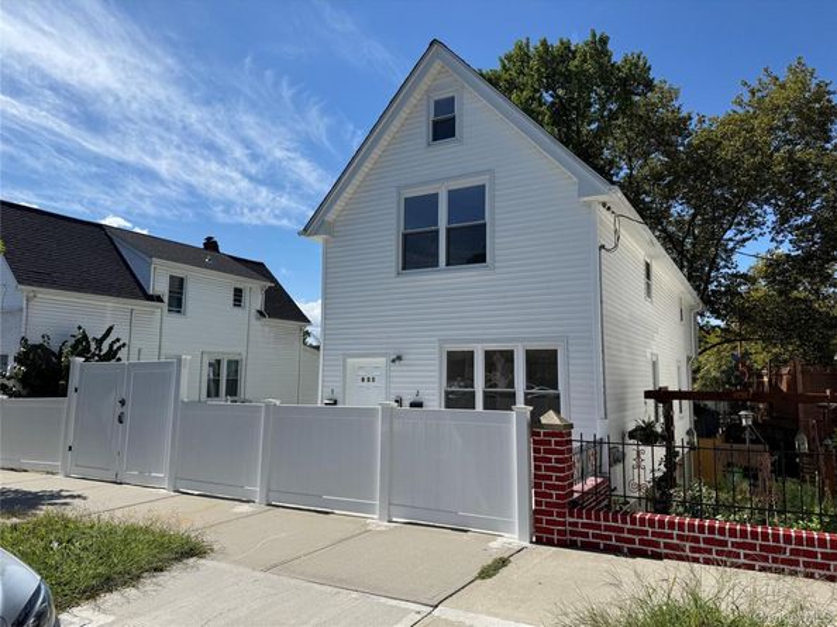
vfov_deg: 56.8
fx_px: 580
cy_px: 314
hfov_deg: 71.6
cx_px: 418
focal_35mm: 24
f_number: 1.78
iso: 80
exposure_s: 1/6711
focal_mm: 6.76
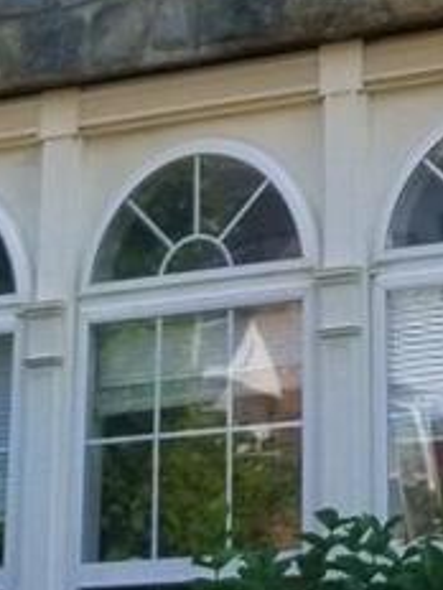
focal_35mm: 172
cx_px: 102
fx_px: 2935
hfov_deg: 8.6
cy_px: -320
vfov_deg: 11.0
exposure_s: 1/2056
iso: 50
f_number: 1.7
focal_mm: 4.25
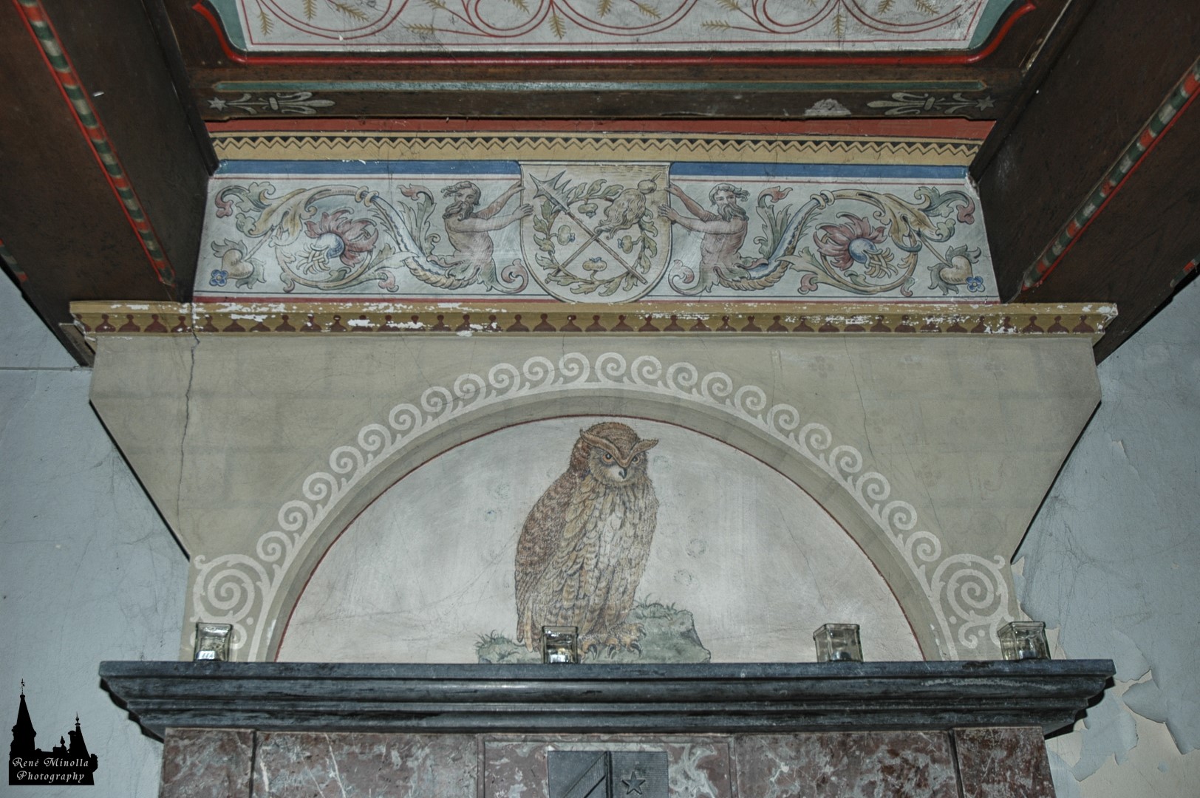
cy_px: 399
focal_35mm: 36
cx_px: 600
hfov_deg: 53.2
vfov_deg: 36.8
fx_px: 1199
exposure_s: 1/60
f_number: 4
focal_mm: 24
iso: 200
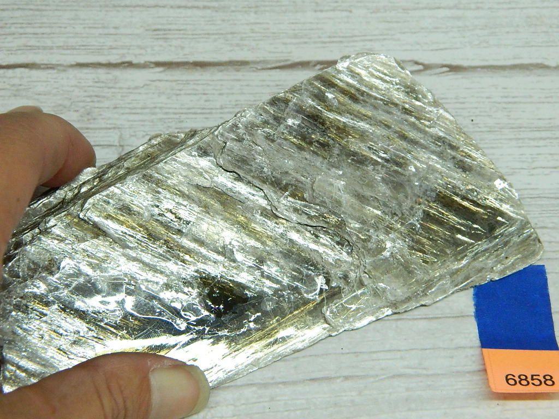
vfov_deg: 21.0
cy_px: 210
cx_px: 280
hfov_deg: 27.8
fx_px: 1130
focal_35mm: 70
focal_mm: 12.6
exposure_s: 1/125
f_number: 4
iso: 400
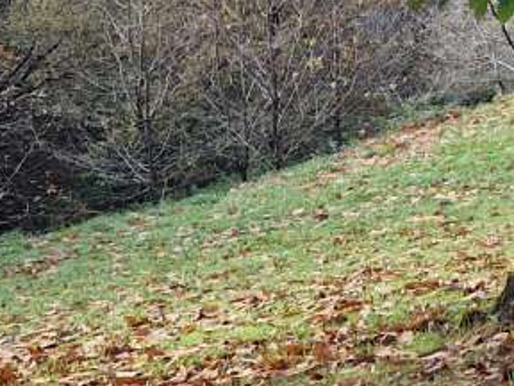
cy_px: 33
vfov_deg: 12.3
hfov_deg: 14.1
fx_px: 1782
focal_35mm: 120
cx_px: 998
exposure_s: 1/180
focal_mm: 5.4
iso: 50
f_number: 1.8
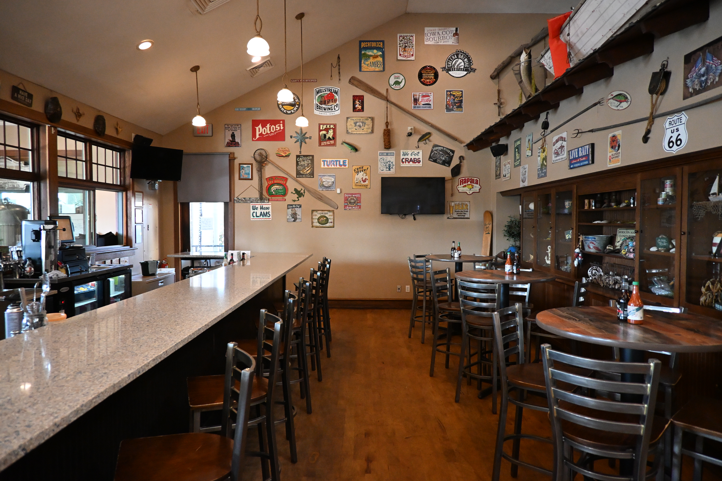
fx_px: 481
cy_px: 240
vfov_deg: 53.1
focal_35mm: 24
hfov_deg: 73.7
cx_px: 361
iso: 3200
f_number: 3.5
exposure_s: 1/100
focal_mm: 16
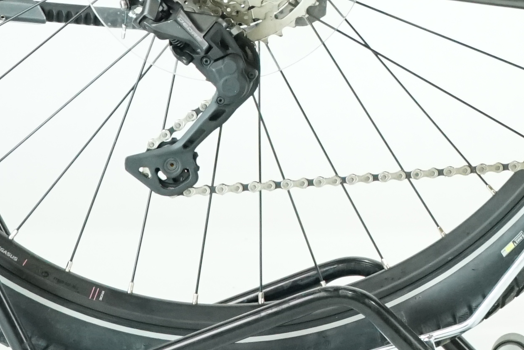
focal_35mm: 262
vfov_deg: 5.1
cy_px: -352
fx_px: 3813
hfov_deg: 7.6
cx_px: 976
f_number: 5
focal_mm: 55
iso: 2500
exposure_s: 1/200
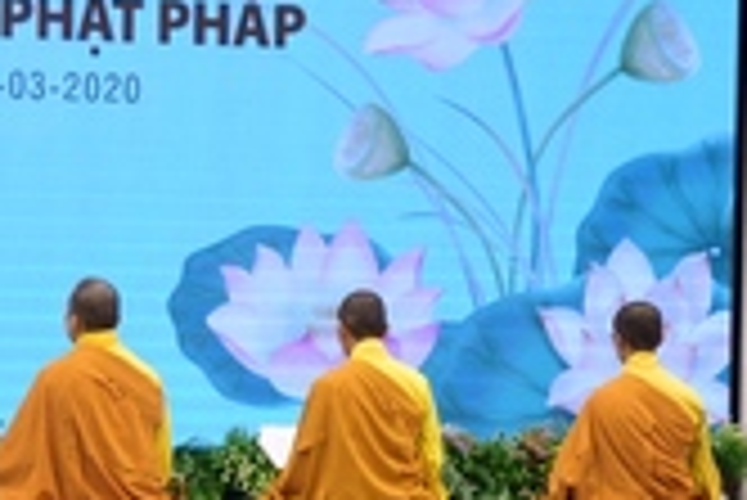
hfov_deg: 6.4
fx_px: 6666
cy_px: 347
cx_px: 346
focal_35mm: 321
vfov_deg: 4.3
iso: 1600
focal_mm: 82
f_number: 4
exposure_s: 1/50
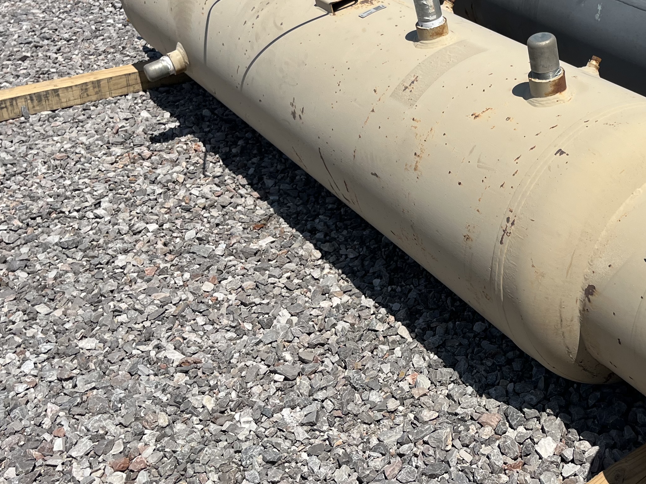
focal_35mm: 51
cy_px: 145
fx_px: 952
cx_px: 511
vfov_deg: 28.3
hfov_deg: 36.3
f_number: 1.6
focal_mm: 5.1
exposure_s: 1/7874
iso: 50
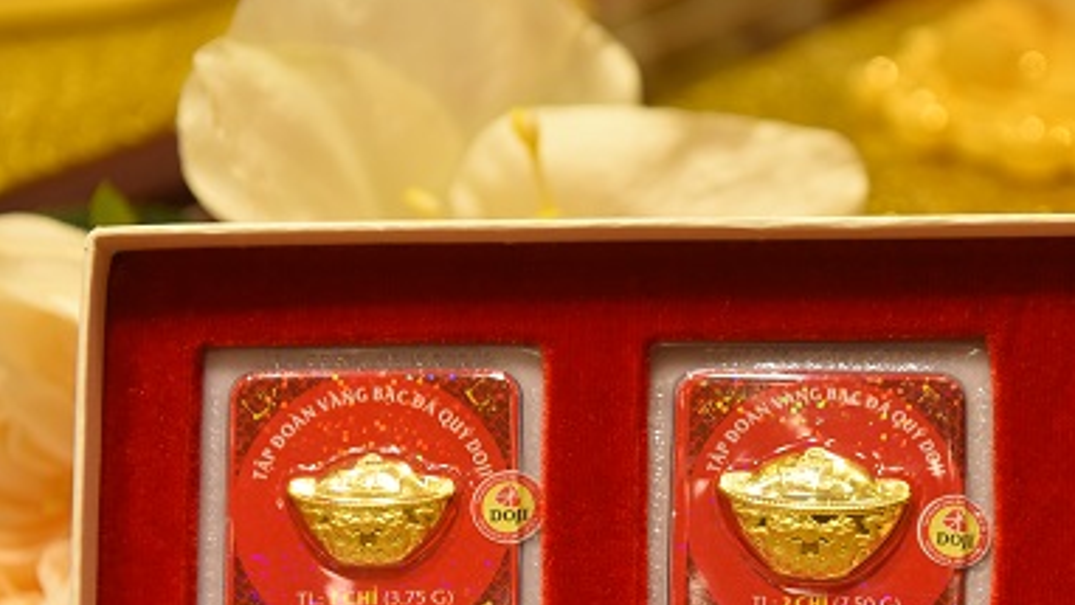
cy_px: 446
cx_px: 805
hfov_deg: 17.3
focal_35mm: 123
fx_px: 3507
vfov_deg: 9.8
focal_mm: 70
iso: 640
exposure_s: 1/200
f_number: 4
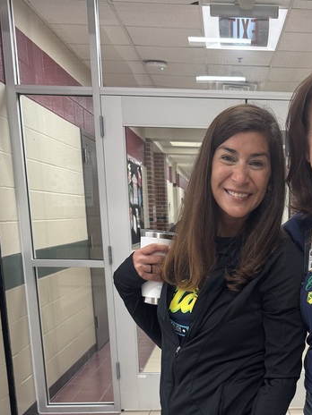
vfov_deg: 33.5
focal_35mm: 53
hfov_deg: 26.5
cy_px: 401
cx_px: 286
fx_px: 637
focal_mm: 6.76
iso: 160
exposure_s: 1/60
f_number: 1.78
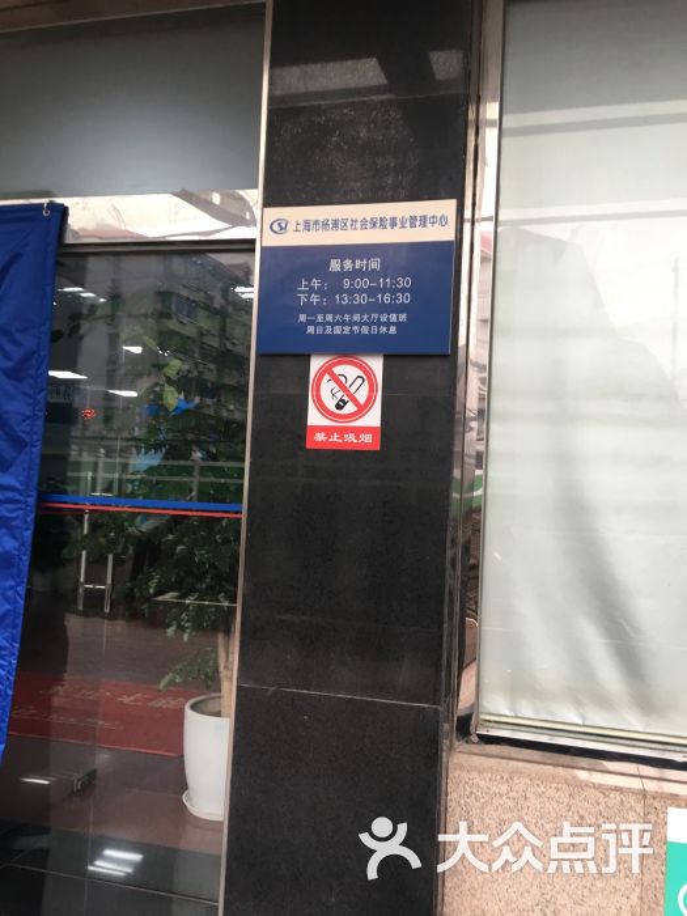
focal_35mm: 29
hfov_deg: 48.2
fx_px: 767
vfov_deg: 61.7
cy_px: 458
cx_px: 344
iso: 25
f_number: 2.2
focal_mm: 4.15
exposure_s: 1/33
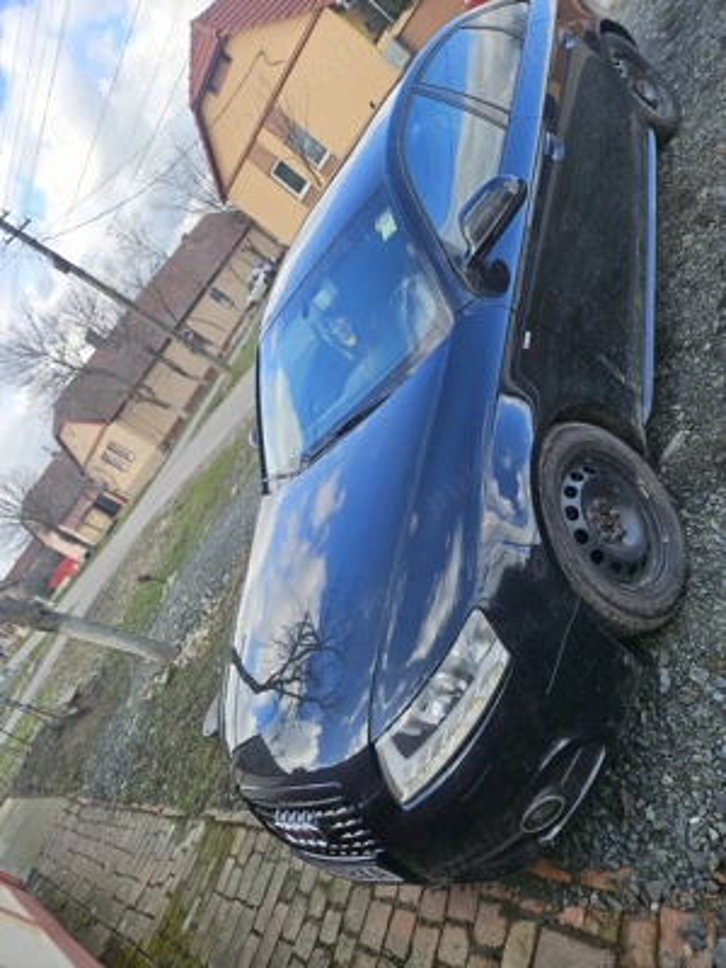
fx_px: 643
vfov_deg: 73.9
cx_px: 363
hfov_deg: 58.9
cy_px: 484
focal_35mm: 23
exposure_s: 1/400
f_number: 1.8
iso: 25
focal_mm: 5.4
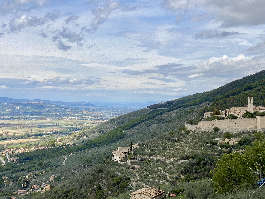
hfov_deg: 32.7
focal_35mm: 59
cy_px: 99
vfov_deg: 24.8
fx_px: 452
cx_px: 148
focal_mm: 6
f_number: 2
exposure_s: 1/2283
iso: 20
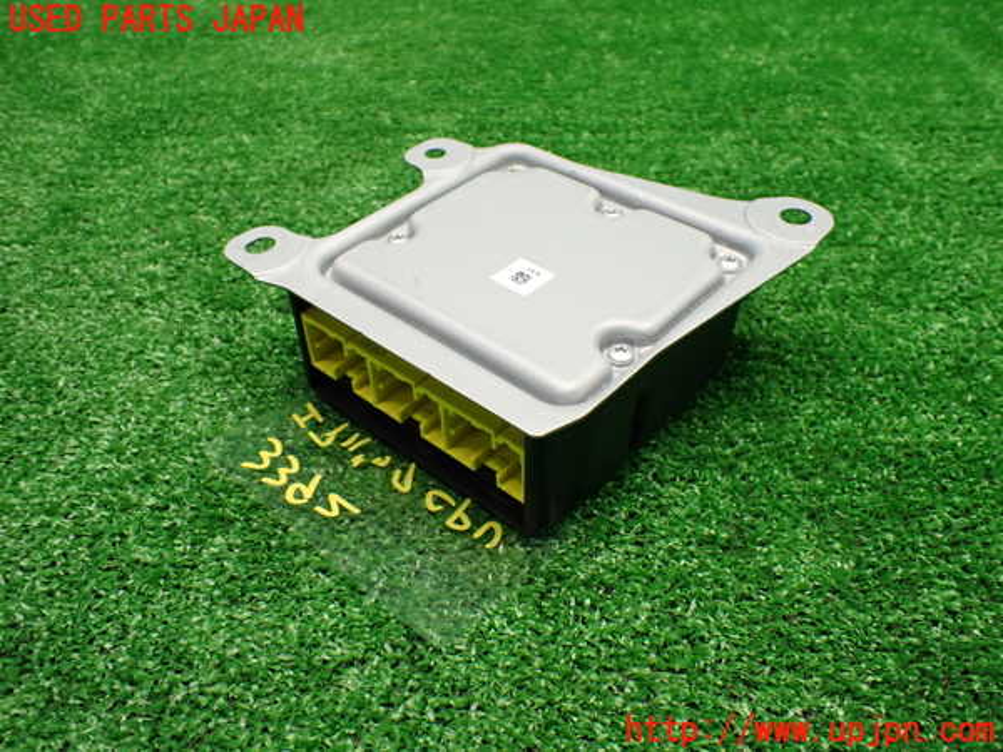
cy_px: 376
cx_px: 502
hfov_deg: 60.0
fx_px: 869
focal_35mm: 30
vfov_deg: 46.8
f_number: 2.3
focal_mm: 5.4
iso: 500
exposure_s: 1/125
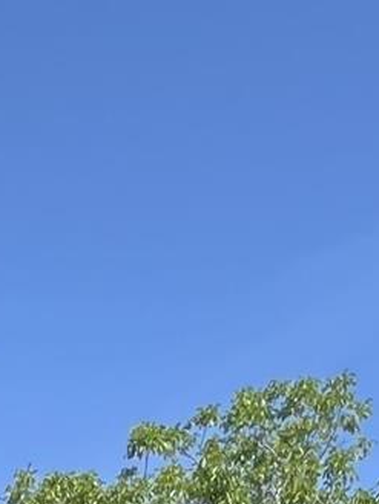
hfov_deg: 14.7
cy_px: 1446
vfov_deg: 12.1
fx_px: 1328
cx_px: -241
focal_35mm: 91
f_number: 1.8
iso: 32
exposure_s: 1/570
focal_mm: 1.57
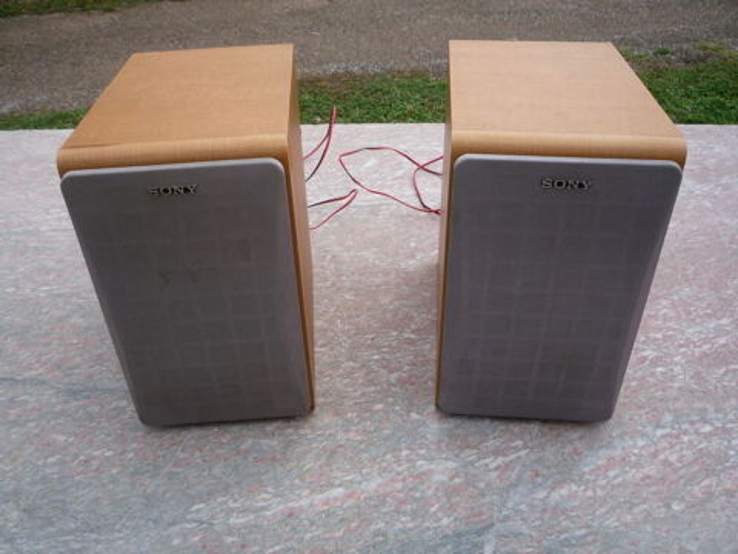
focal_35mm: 30
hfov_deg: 60.0
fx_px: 640
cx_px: 369
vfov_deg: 46.8
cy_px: 277
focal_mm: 5.2
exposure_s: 1/50
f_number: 3.3
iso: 100
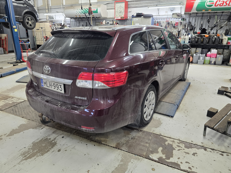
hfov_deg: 73.9
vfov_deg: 58.9
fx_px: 153
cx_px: 116
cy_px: 86
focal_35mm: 23
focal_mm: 6.3
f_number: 1.7
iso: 250
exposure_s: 1/100
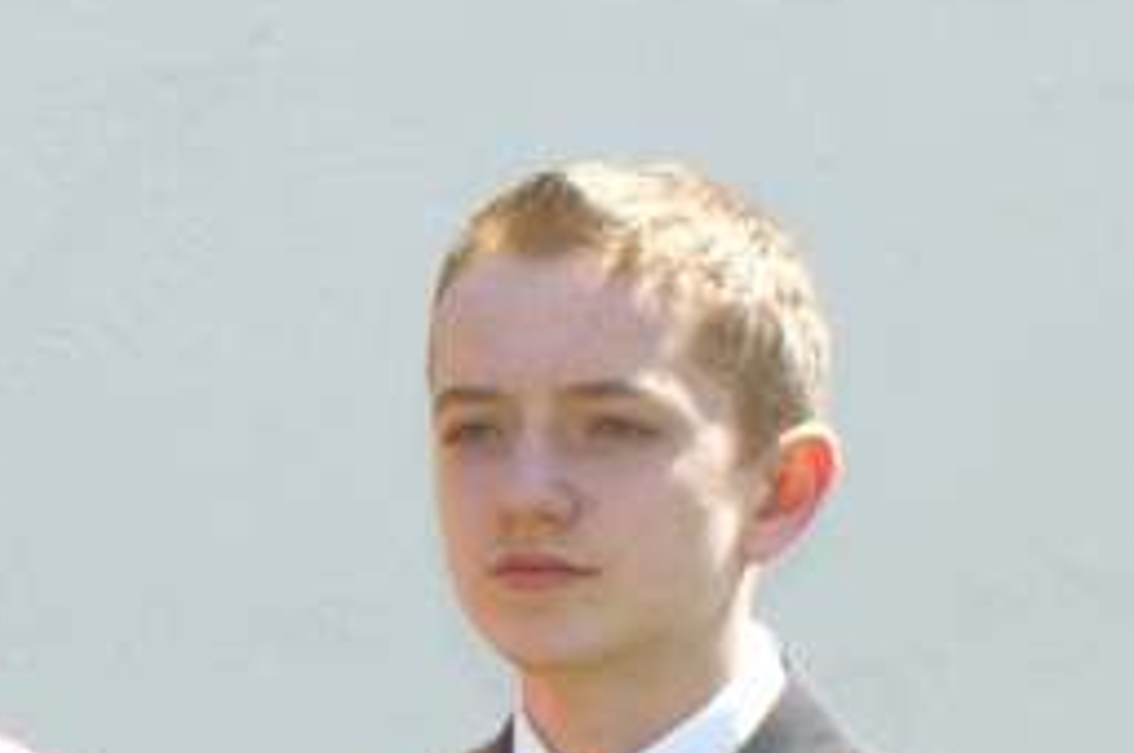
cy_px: 1192
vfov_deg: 4.4
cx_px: -1639
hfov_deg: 6.4
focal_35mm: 308
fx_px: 9687
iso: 100
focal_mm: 35
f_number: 6.3
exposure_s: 1/100
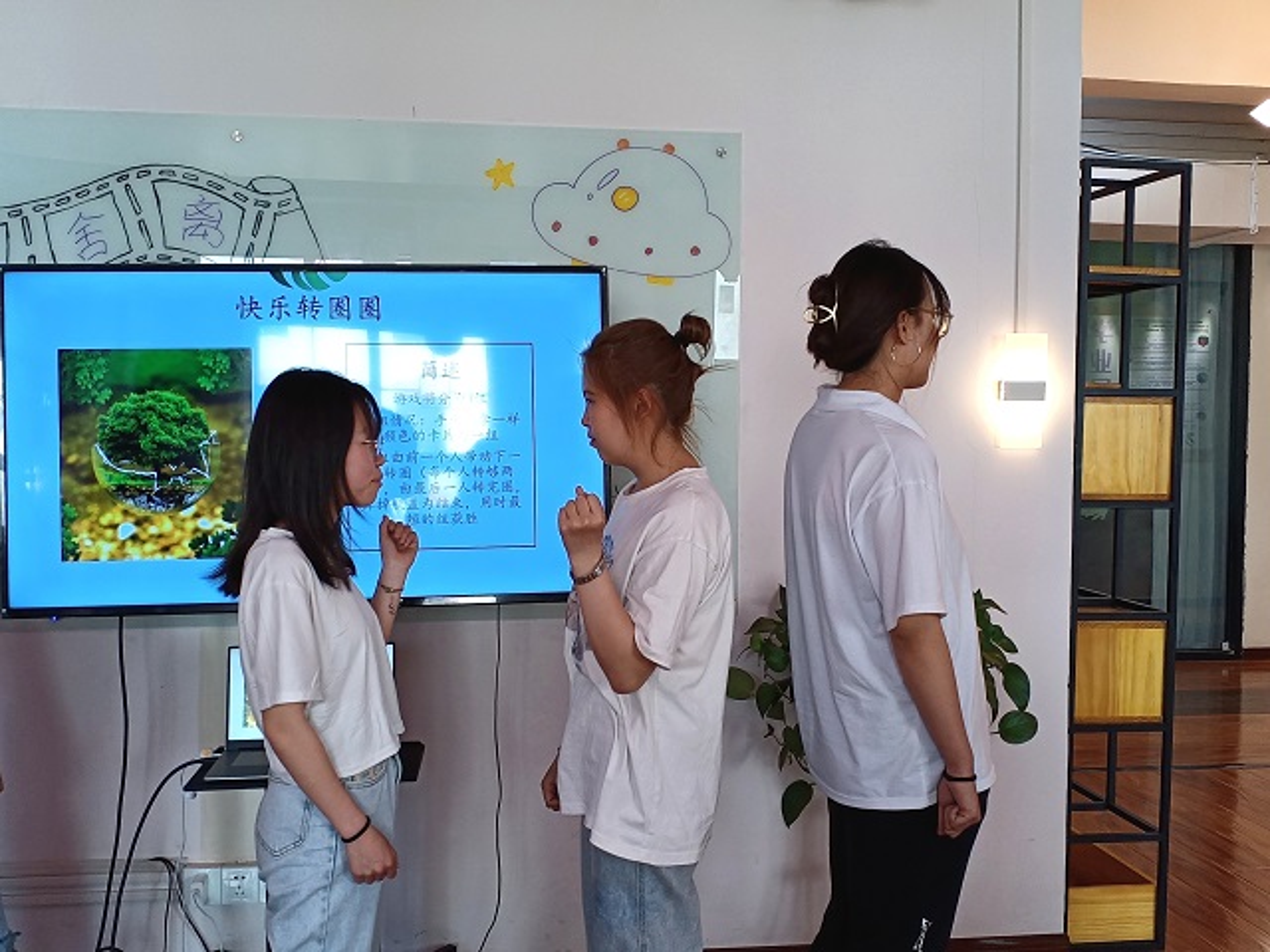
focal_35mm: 38
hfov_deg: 49.0
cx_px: 635
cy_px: 476
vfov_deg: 37.7
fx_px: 1394
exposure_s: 1/33.3
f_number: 1.8
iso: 184
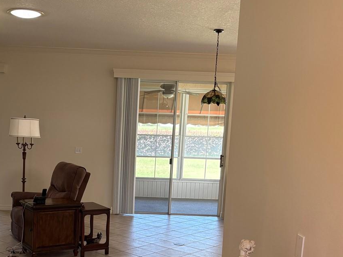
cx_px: 107
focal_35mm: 49
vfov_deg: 29.3
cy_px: 187
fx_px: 486
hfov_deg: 38.3
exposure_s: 1/110
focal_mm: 5.96
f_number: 1.6
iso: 125
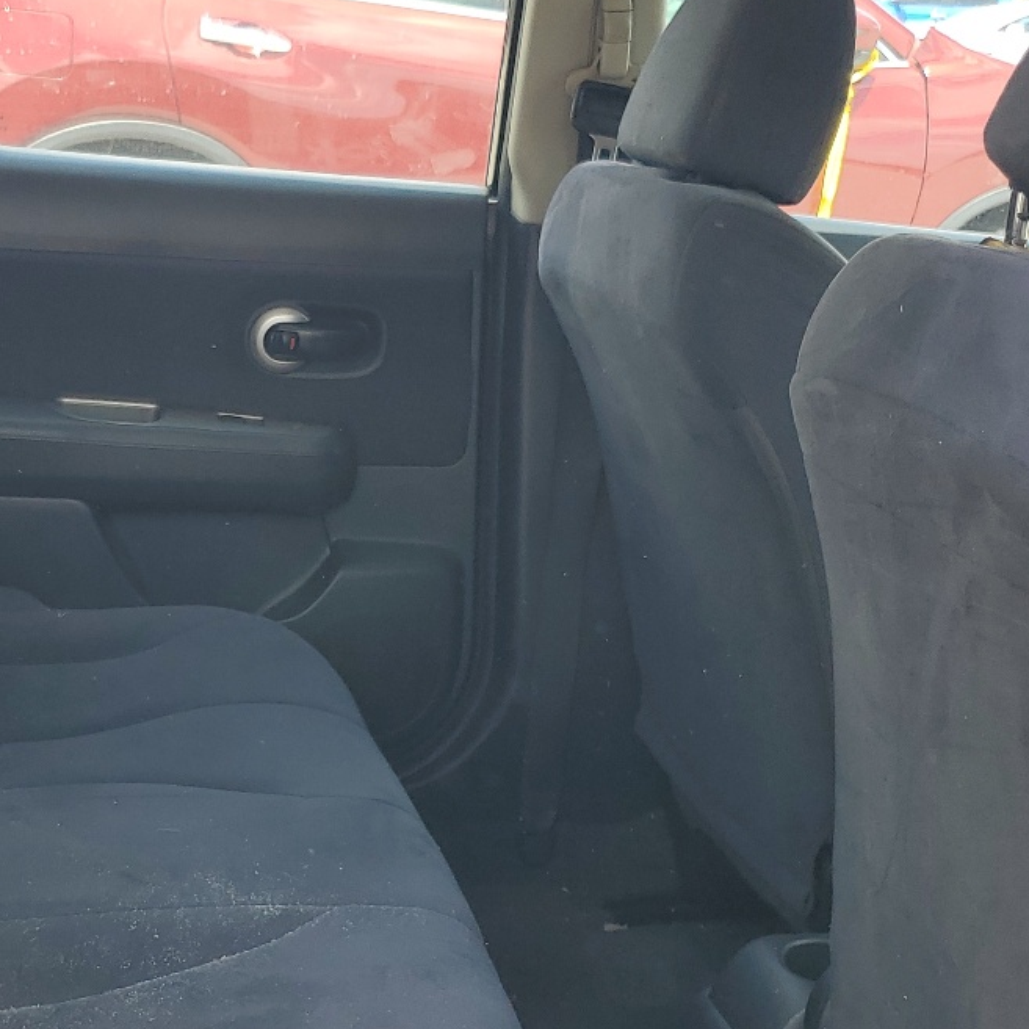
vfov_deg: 30.3
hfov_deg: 29.8
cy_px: 694
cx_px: 200
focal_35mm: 56
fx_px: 1883
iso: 50
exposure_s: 1/400
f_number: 1.5
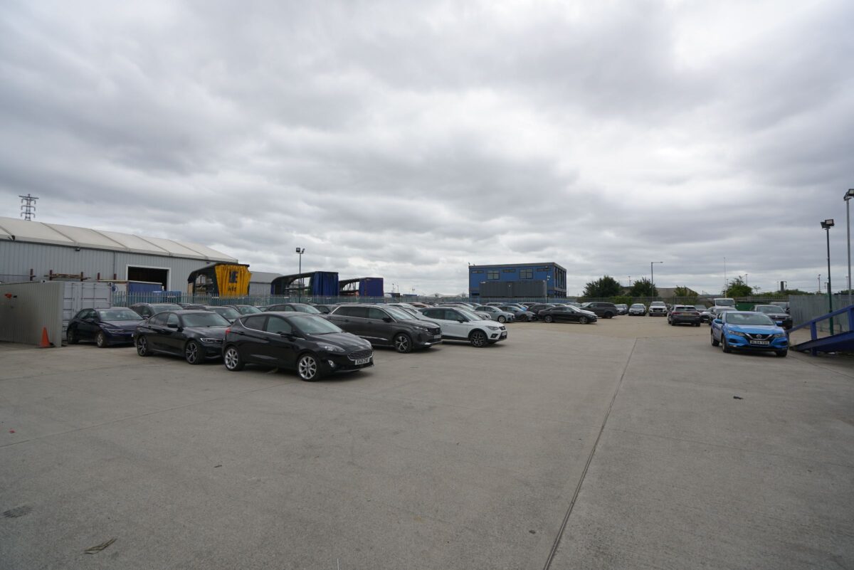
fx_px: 380
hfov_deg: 96.7
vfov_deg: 73.8
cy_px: 285
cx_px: 427
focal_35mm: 16
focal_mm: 16
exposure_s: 1/500
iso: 100
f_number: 5.6
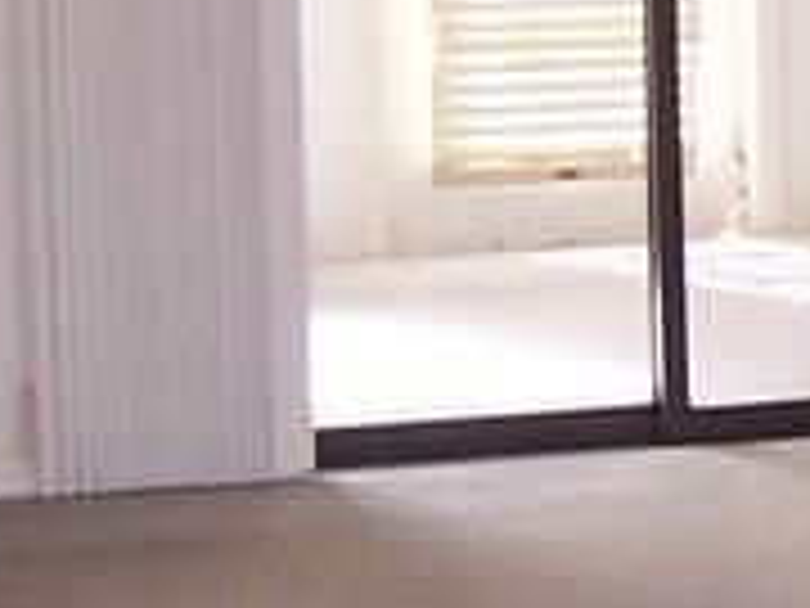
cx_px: 1152
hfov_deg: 10.2
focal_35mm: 188
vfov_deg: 7.9
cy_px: 72
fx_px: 4399
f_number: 2.8
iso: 140
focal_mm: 5.5
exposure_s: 1/60
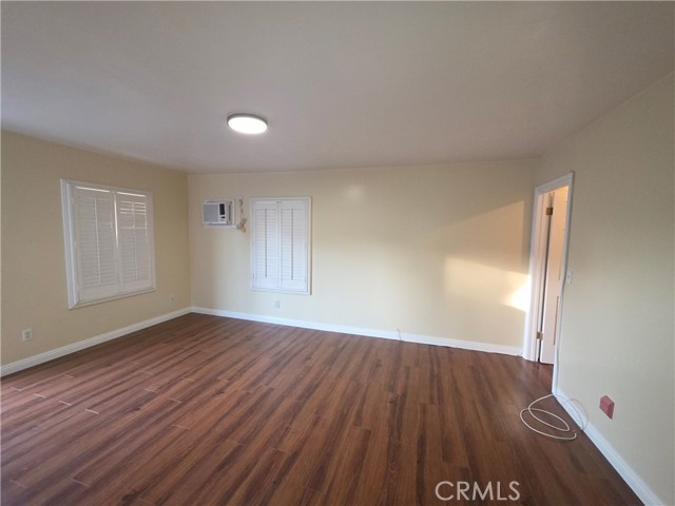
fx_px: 253
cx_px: 338
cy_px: 253
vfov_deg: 89.9
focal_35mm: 13
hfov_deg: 106.2
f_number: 1.9
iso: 200
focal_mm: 2.2
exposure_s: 1/60
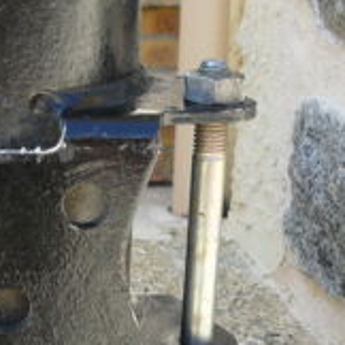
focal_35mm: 94
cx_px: -81
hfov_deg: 17.5
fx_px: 1060
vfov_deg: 18.5
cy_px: 190
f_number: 4
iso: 100
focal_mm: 6
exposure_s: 1/100
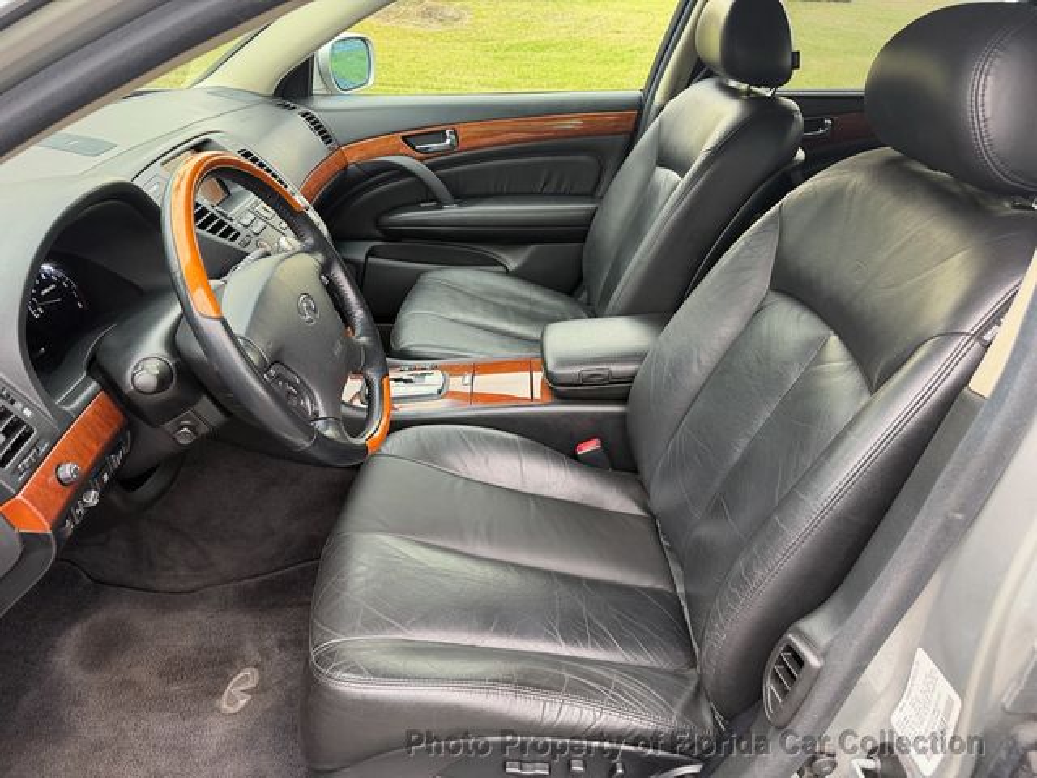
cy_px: 389
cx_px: 518
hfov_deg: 71.6
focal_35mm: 24
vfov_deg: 56.8
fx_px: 719
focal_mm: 6.76
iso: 200
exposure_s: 1/69
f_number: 1.78
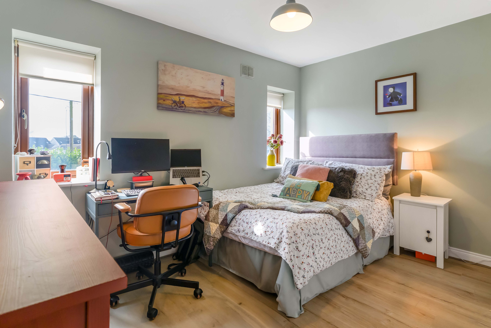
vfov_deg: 70.5
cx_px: 246
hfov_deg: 93.3
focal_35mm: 17
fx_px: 232
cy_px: 164
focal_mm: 17
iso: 640
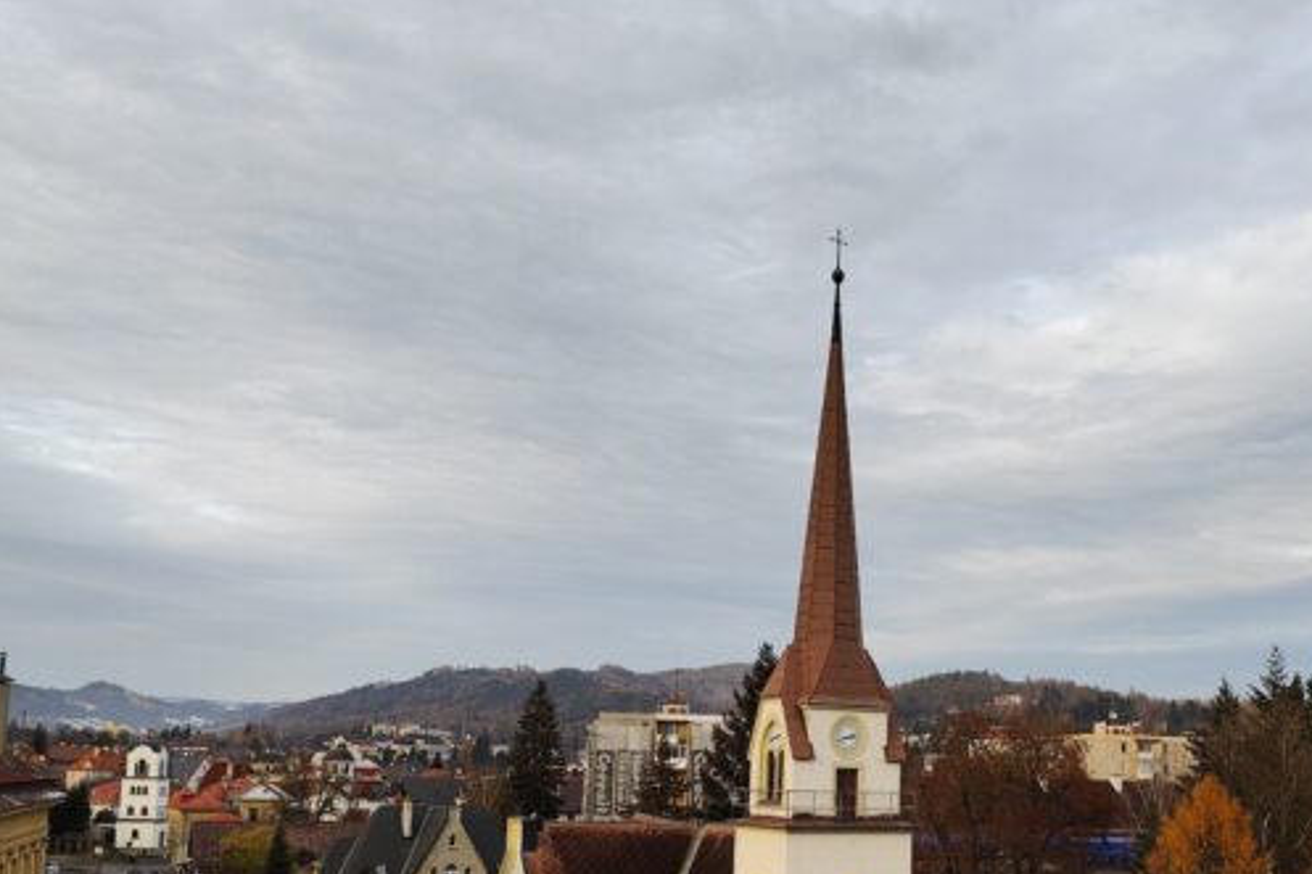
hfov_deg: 50.9
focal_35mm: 37
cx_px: 876
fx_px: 1348
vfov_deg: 35.2
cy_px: 647
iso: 50
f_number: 1.65
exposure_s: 1/155
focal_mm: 6.19
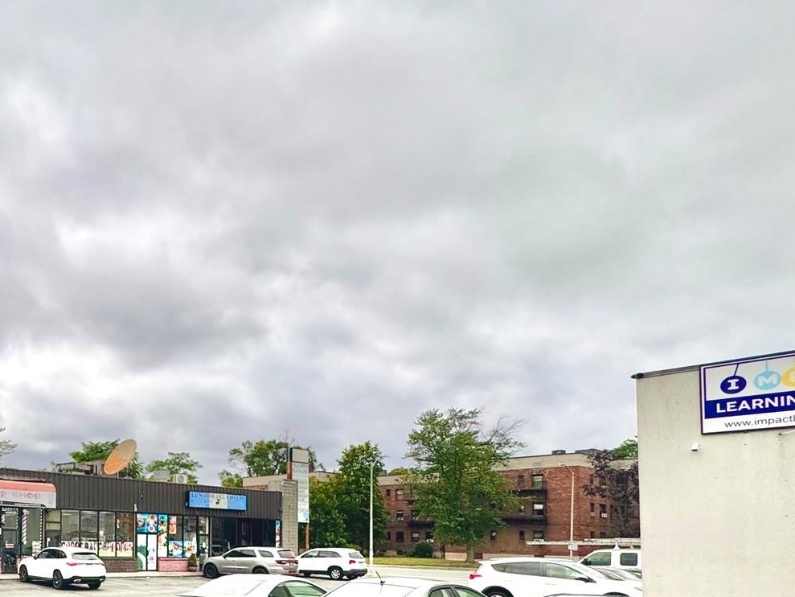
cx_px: 16
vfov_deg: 44.9
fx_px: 666
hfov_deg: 50.8
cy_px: 508
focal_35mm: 29
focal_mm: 2.22
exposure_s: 1/3906
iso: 50
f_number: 2.2
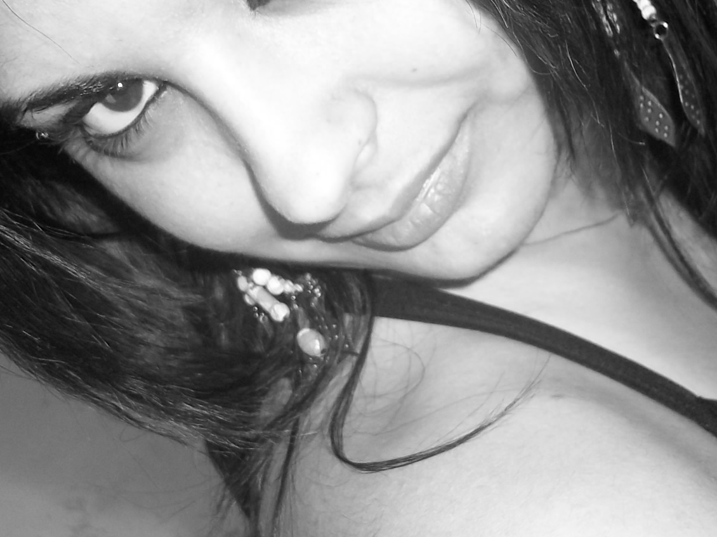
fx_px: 1201
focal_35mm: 58
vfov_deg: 25.2
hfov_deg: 33.0
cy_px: 313
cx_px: 468
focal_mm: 5.7
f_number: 2.9
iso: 160
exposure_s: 1/60
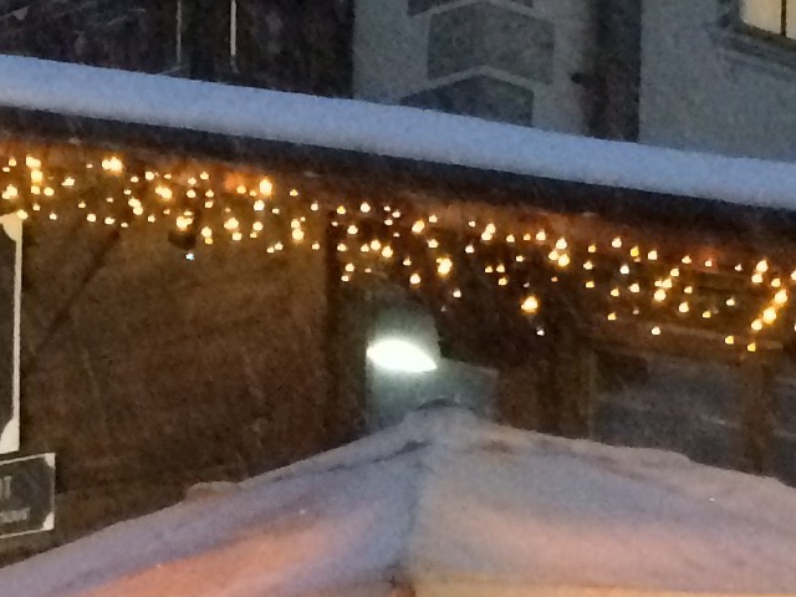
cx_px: 294
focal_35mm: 148
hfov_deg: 13.3
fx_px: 3403
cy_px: 1121
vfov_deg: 9.5
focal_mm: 4.15
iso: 400
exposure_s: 1/17
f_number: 2.2
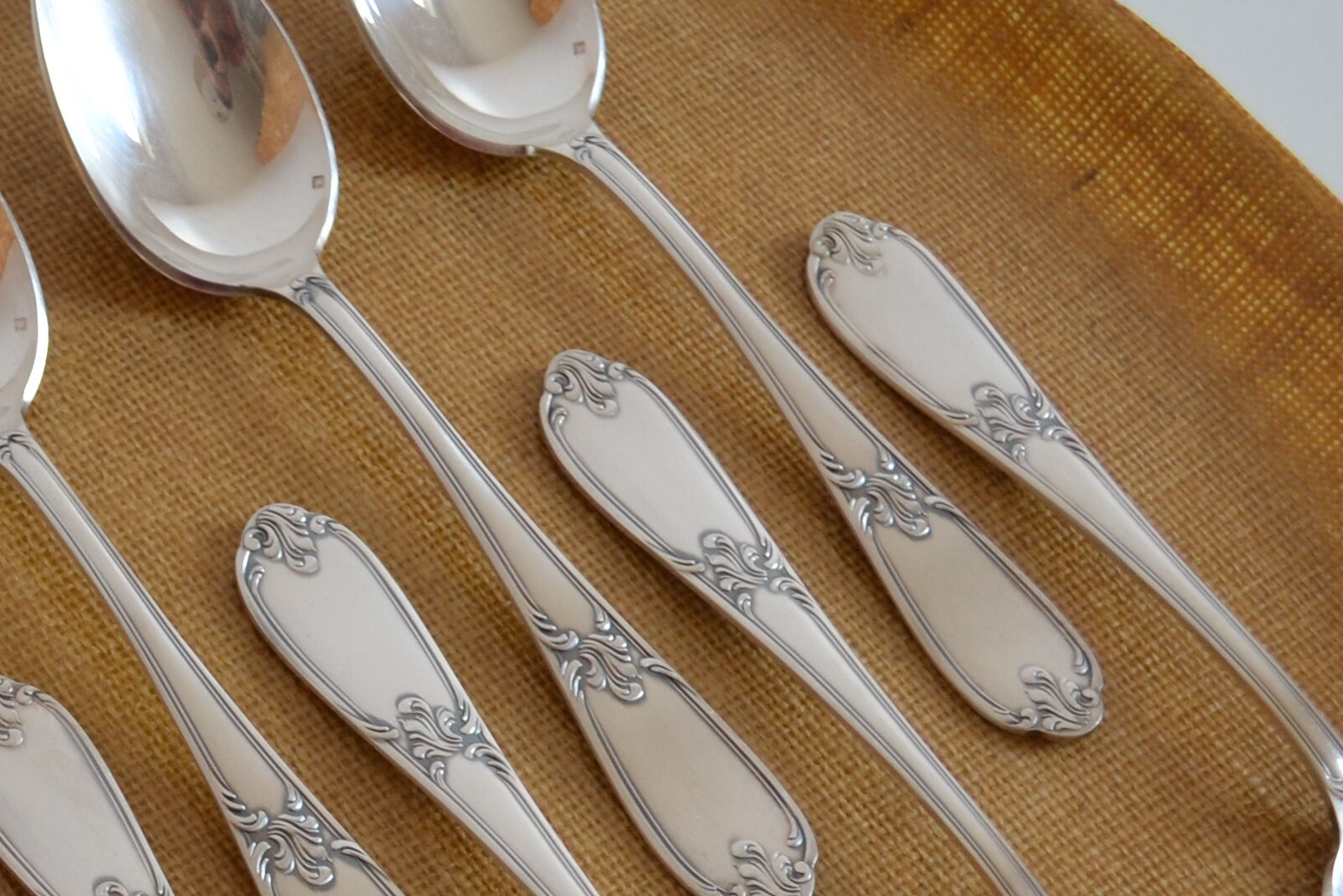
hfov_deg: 22.8
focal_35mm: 86
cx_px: 21
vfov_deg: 15.4
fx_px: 3209
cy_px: 1020
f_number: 4.5
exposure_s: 1/80
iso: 400
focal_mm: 20
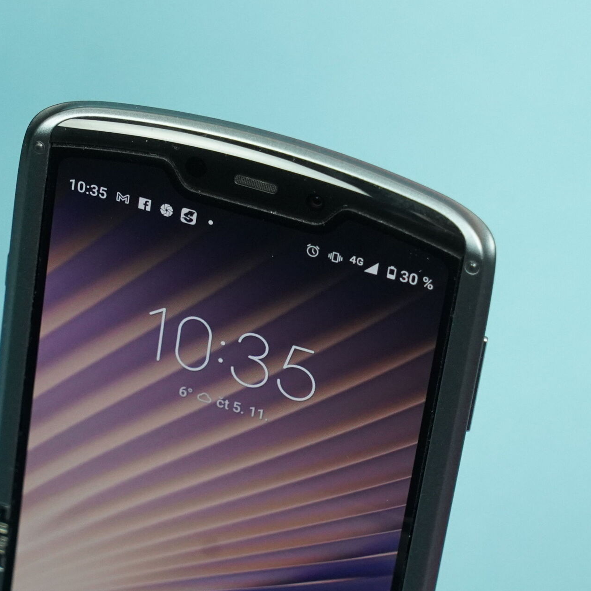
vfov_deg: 19.3
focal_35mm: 90
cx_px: 251
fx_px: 1738
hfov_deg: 19.3
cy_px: 295
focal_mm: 70
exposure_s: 1/320
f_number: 7.1
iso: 5000
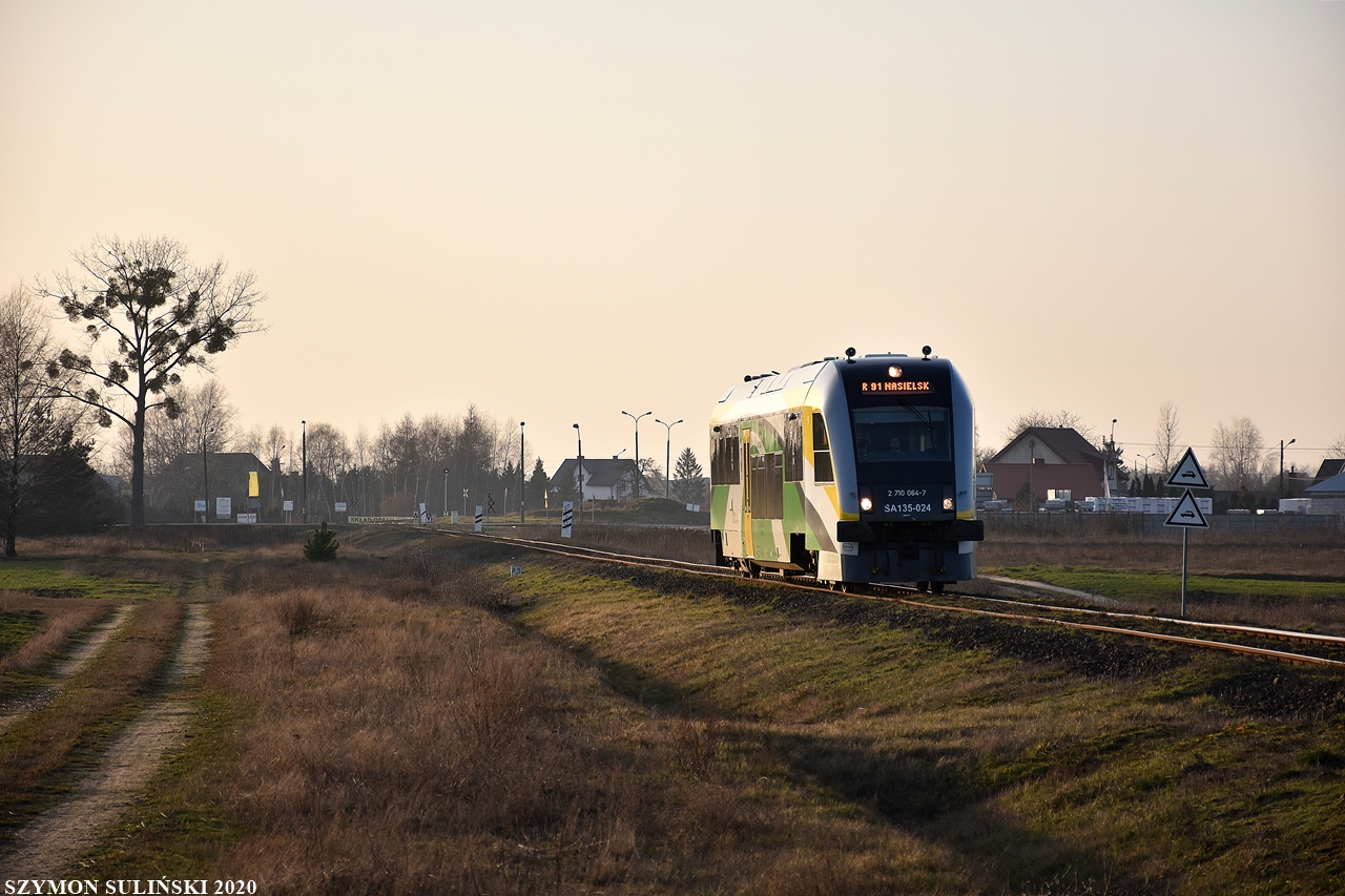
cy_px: 448
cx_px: 672
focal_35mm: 142
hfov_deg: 14.4
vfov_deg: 9.6
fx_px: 5323
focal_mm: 95
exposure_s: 1/400
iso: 160
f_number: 5.3
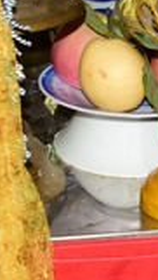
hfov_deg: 8.7
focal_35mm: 135
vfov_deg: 15.6
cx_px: 271
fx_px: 1002
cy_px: -5
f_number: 5.6
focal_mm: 32
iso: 800
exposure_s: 1/125
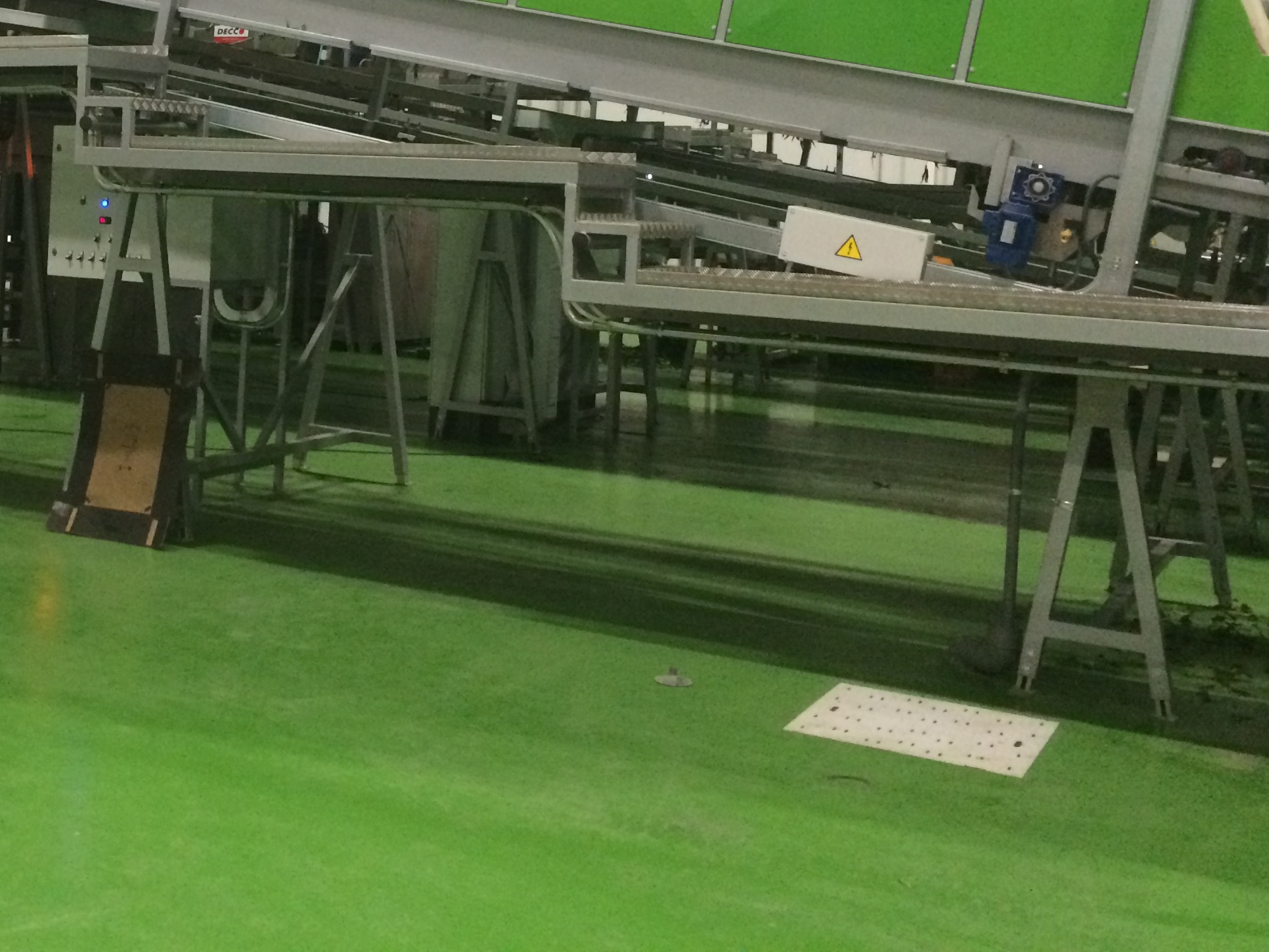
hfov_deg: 37.6
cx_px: 271
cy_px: 148
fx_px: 1796
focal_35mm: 49
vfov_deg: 28.8
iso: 320
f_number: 2.2
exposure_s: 1/30
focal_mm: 4.15
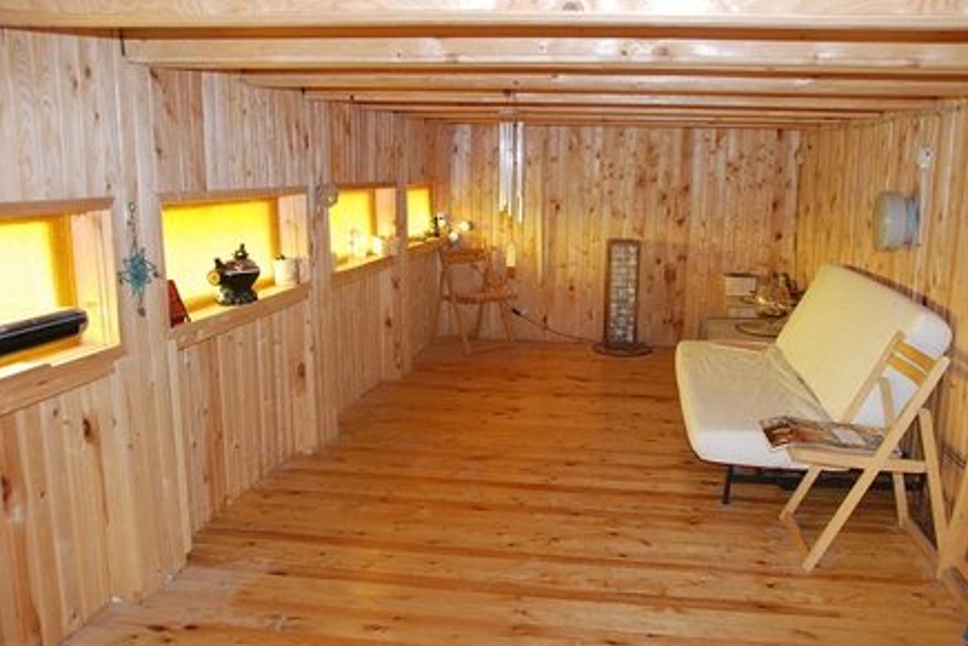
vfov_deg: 42.4
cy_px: 322
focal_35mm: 31
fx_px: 834
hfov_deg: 60.3
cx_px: 497
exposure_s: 1/60
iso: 1000
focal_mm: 20
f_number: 5
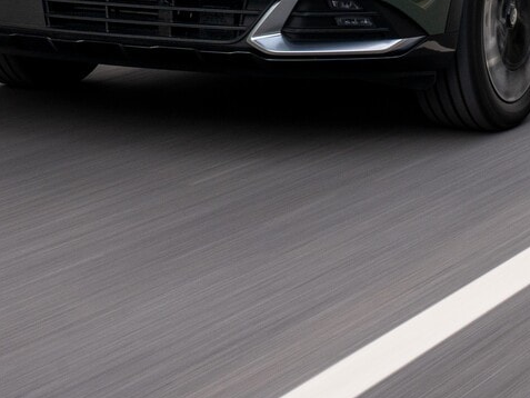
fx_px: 1838
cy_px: -142
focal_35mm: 120
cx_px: 426
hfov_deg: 16.3
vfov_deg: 11.9
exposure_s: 1/20
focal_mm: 31
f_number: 14
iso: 250
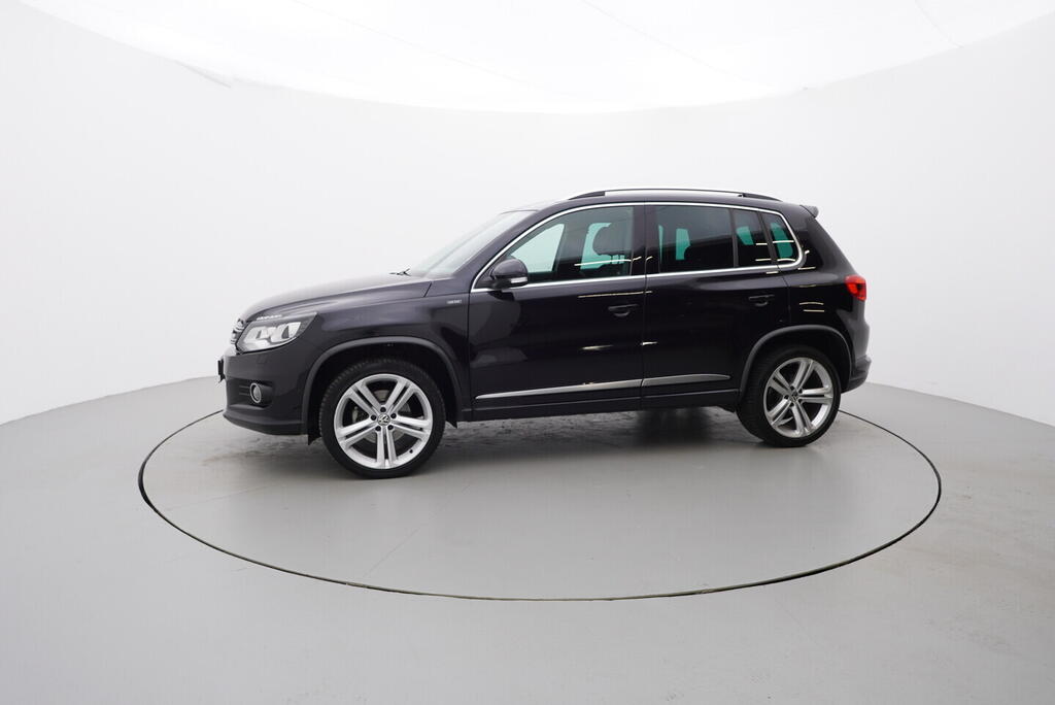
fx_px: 660
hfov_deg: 77.3
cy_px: 352
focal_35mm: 22
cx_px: 528
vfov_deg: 56.2
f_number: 5
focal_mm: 15
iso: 200
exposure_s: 1/80
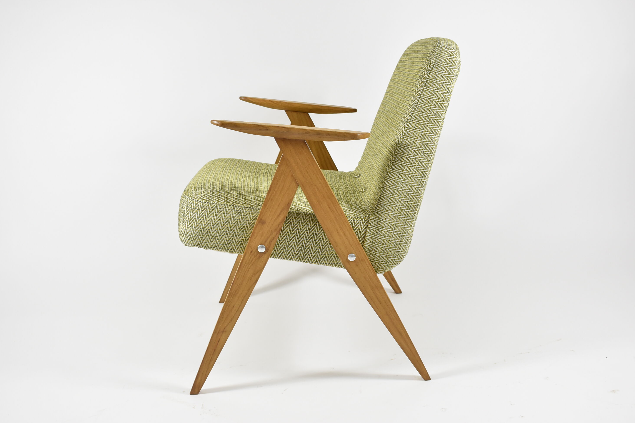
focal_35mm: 42
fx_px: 732
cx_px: 311
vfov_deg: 32.3
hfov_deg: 46.9
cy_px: 215
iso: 800
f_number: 5.6
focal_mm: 27
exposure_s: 1/125
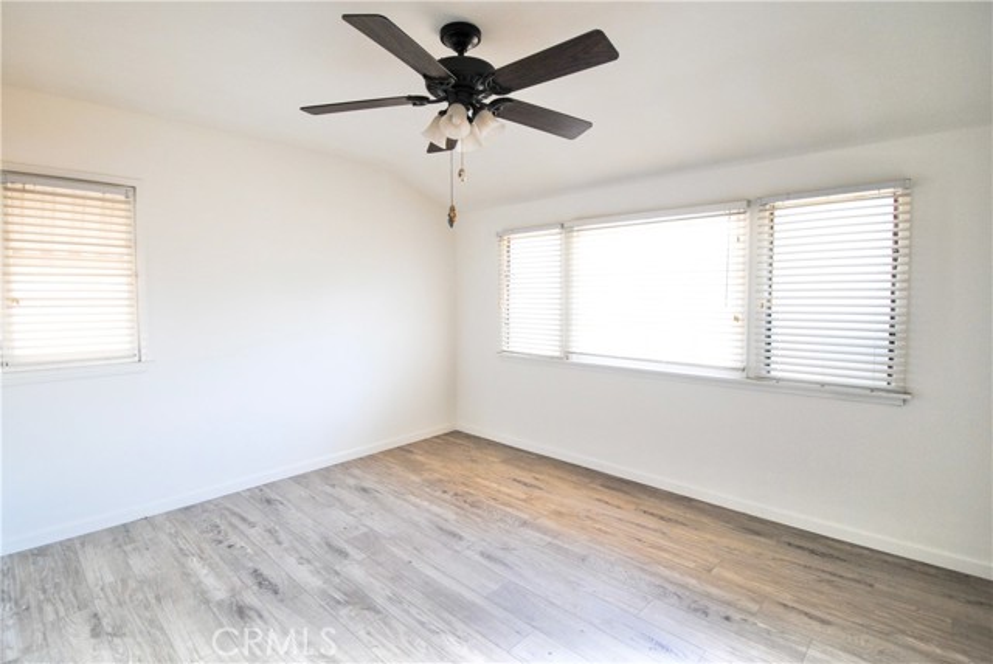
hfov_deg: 100.3
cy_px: 332
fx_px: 414
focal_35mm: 15
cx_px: 496
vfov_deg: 77.4
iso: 200
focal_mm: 10
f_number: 4
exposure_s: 1/60
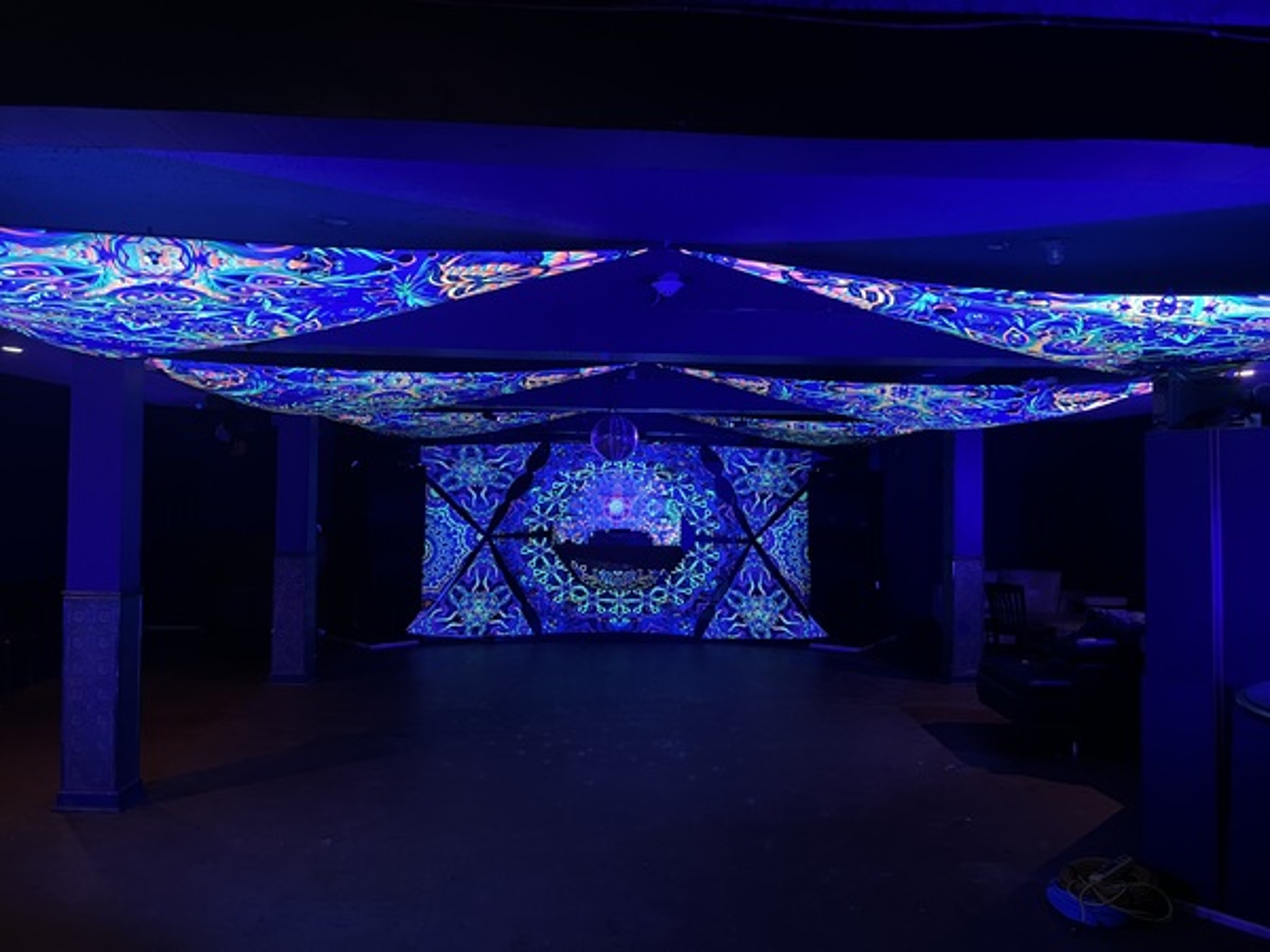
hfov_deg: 67.3
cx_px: 635
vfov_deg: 53.1
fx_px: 954
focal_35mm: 26
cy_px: 476
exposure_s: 1/24
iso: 1000
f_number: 1.6
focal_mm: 5.1
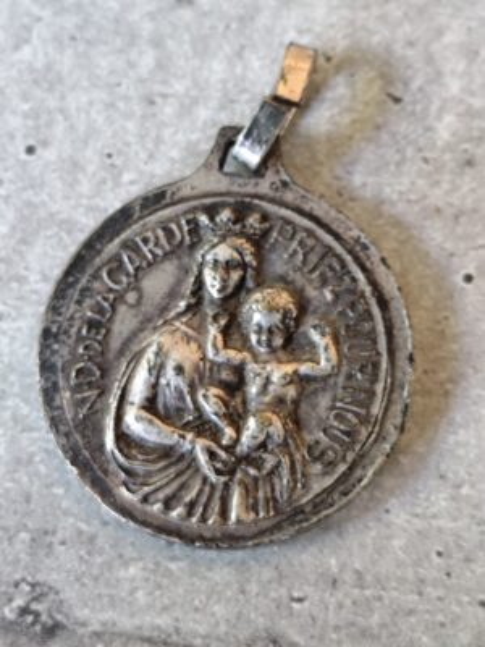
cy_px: 324
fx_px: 1737
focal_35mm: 93
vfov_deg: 21.1
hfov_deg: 15.9
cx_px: 242
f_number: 1.65
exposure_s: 1/25
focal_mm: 6.19
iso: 400
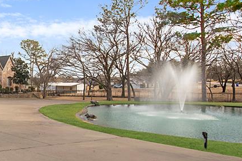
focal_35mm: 36
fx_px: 242
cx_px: 12
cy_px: 82
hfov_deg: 46.4
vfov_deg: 36.8
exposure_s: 1/125
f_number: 11
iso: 100
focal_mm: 10
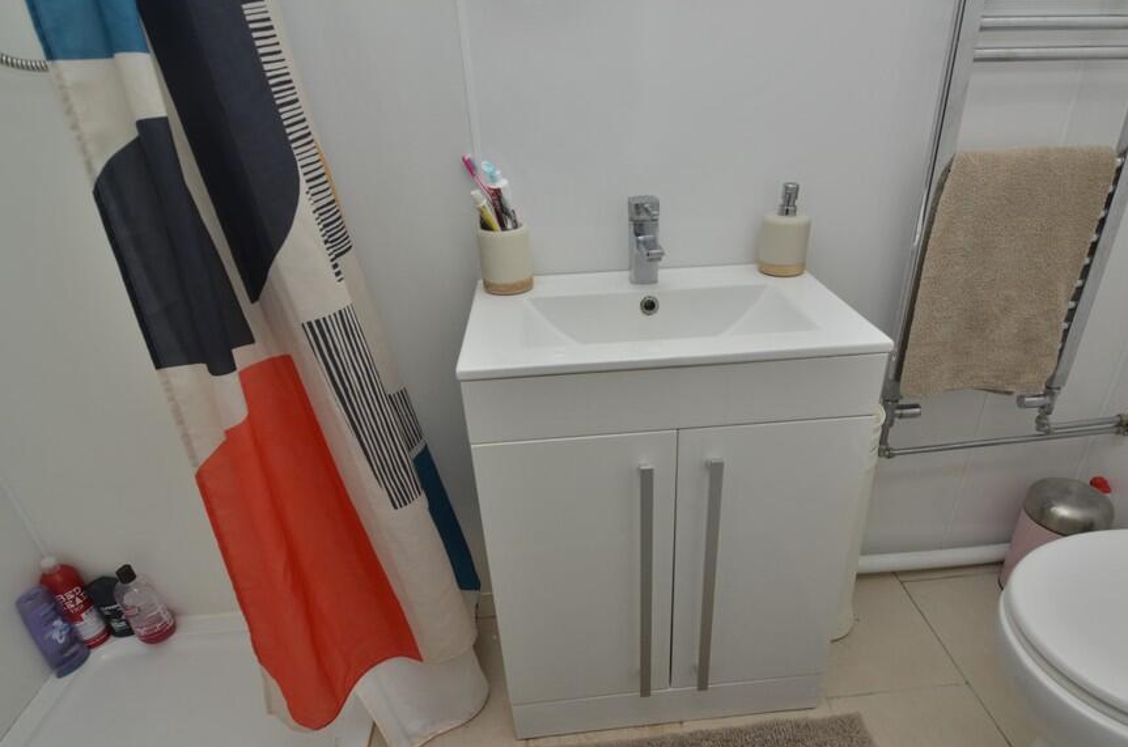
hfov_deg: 85.1
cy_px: 408
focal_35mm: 20
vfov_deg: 62.6
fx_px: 613
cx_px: 607
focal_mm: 11
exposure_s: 1/60
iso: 400
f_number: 5.6
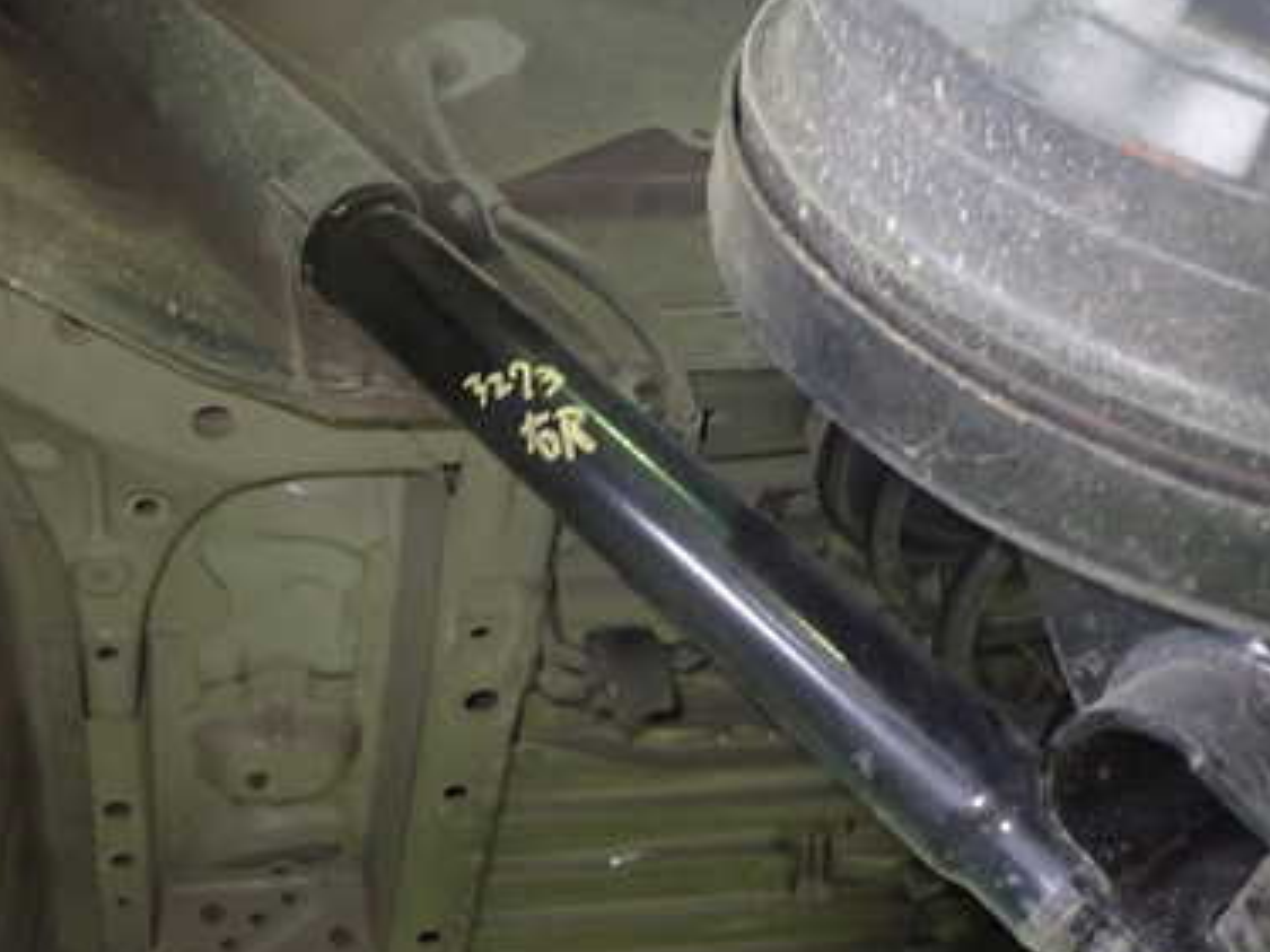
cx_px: 511
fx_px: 1467
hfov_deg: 46.6
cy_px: 539
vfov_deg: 35.9
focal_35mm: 40
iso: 800
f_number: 2
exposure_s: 1/20
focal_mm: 4.5
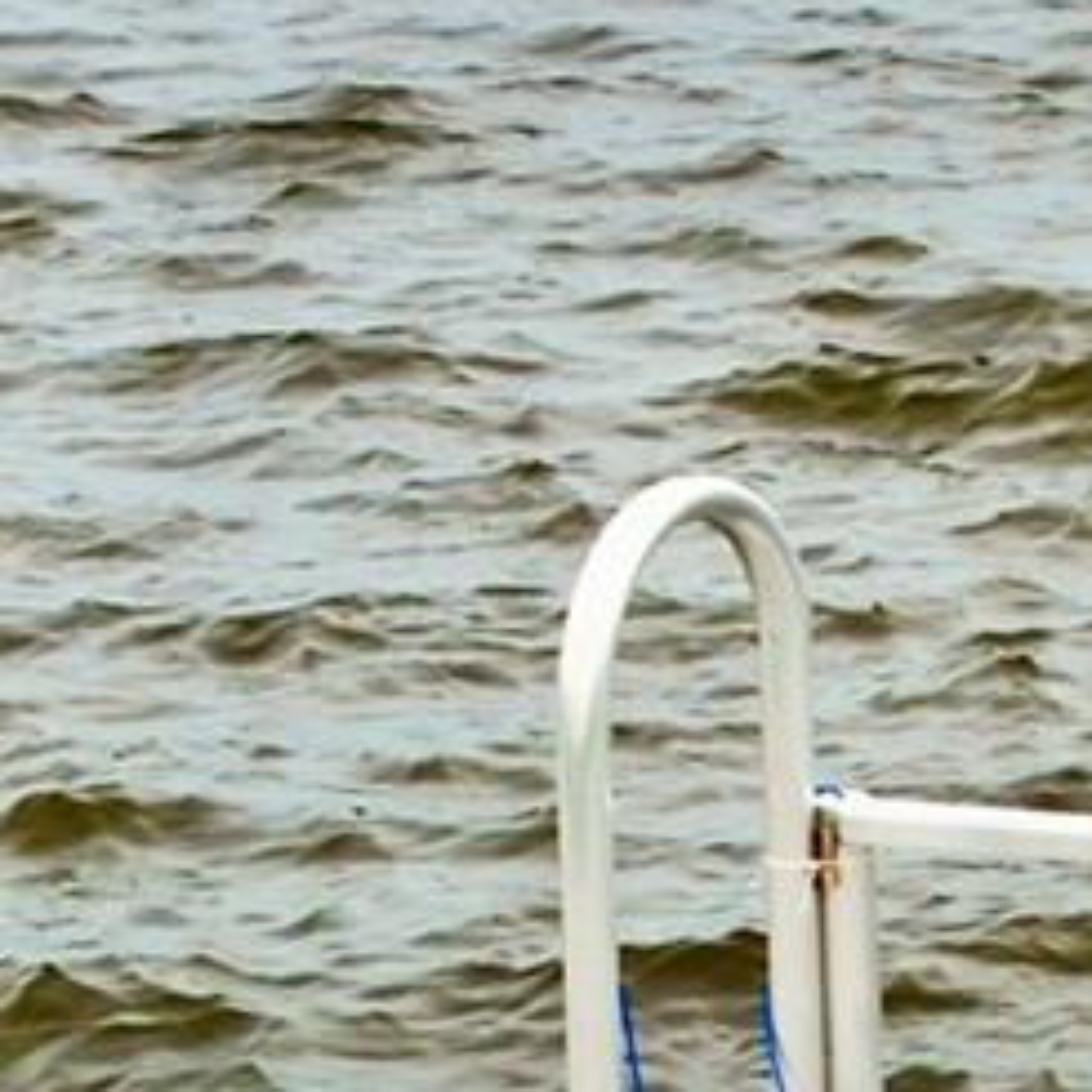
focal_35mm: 233
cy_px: -276
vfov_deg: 7.4
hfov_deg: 7.2
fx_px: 8316
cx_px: 2425
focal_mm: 28
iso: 100
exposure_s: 1/200
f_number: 7.1
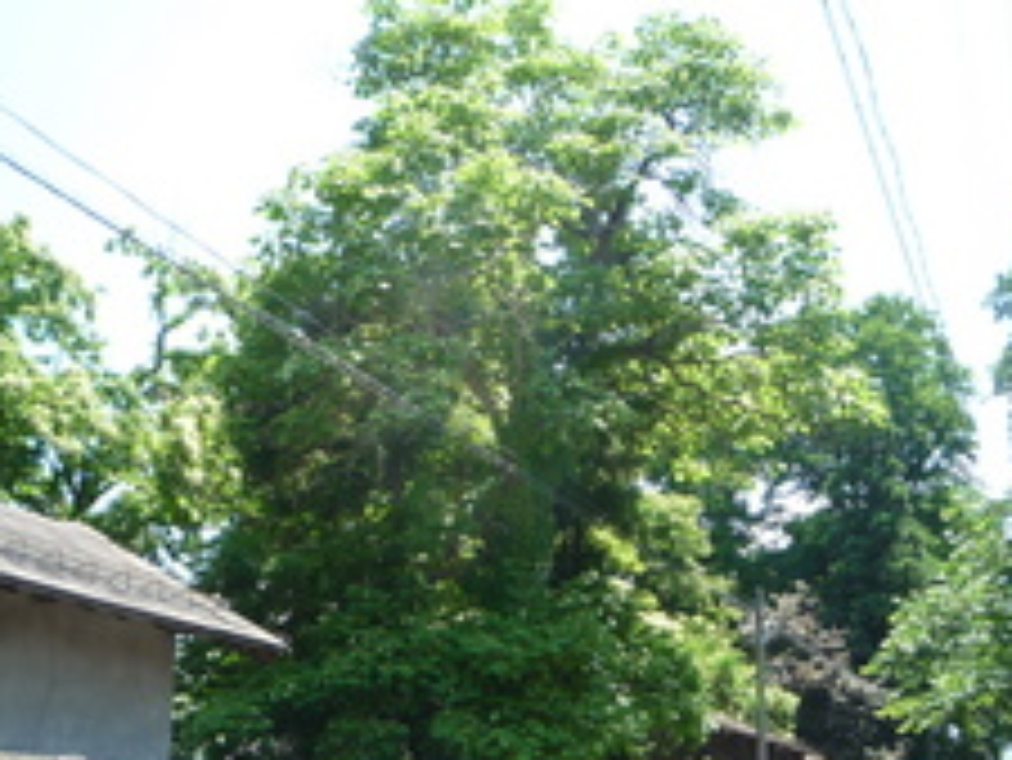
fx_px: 1404
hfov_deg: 39.6
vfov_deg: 30.1
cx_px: 508
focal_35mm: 48
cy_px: 495
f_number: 4
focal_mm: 5.2
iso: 100
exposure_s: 1/200
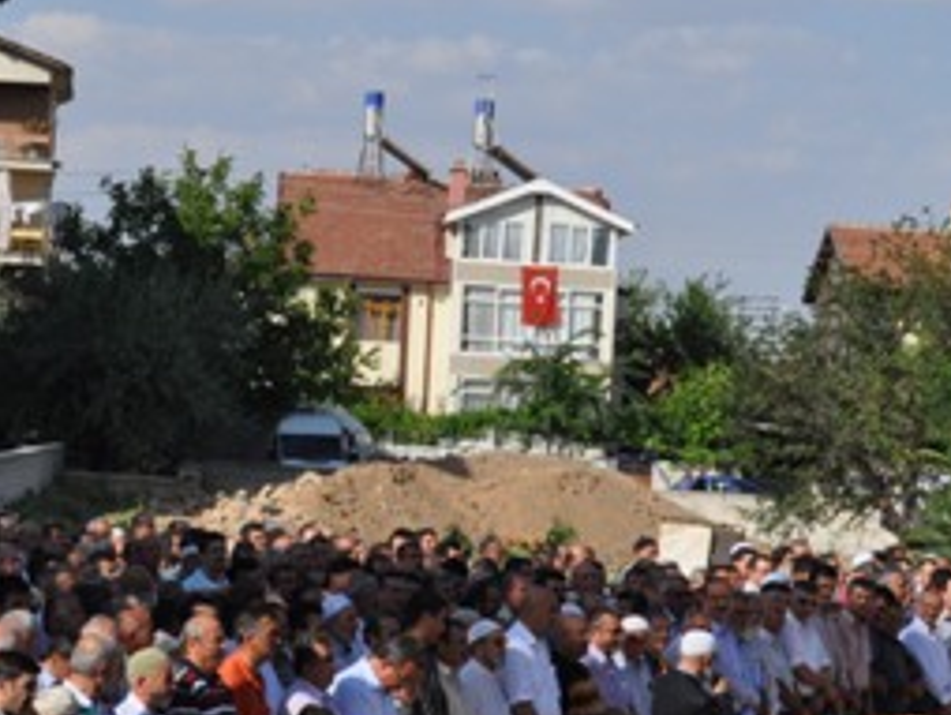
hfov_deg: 13.5
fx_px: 3987
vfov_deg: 10.2
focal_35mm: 145
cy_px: 395
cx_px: 172
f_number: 11
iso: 400
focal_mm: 40
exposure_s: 1/500
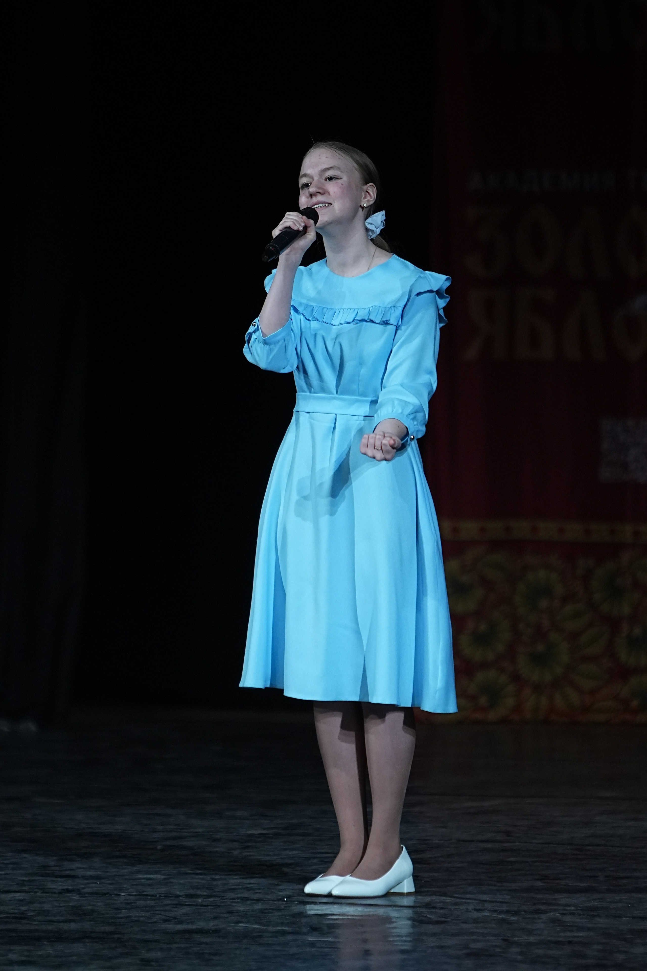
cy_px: 486
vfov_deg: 7.2
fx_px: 7683
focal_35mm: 285
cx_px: 324
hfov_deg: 4.8
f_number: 2.8
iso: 2000
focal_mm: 190
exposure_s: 1/400
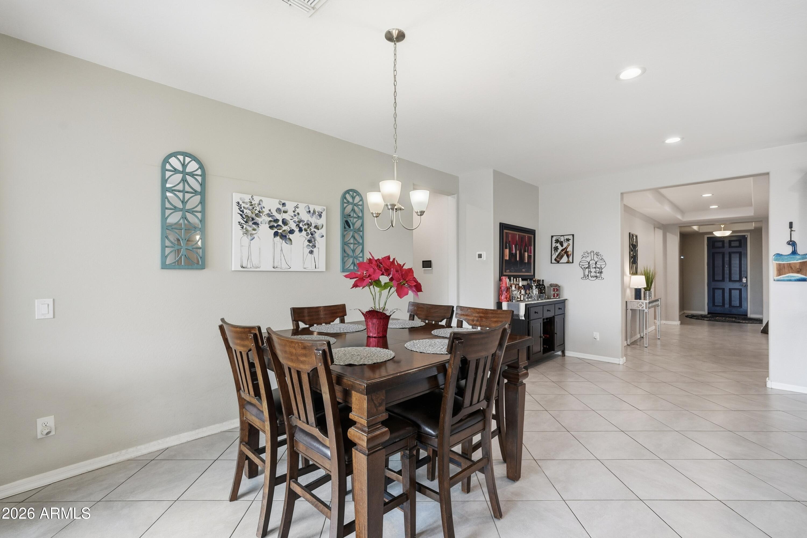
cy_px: 269
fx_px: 370
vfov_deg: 72.1
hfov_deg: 95.0
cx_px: 404
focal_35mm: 16
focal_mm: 16.5
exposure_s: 1/100
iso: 100
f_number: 8
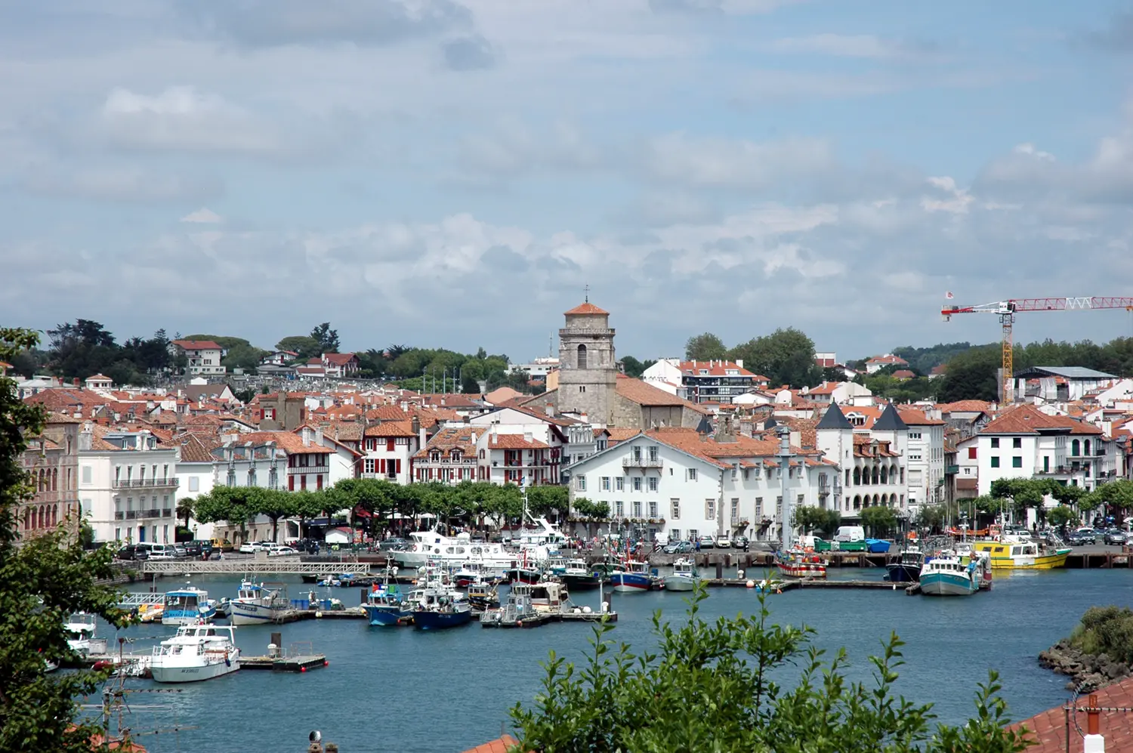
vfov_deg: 13.0
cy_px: 376
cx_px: 566
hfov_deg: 19.5
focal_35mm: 105
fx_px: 3301
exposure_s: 1/400
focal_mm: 70
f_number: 10
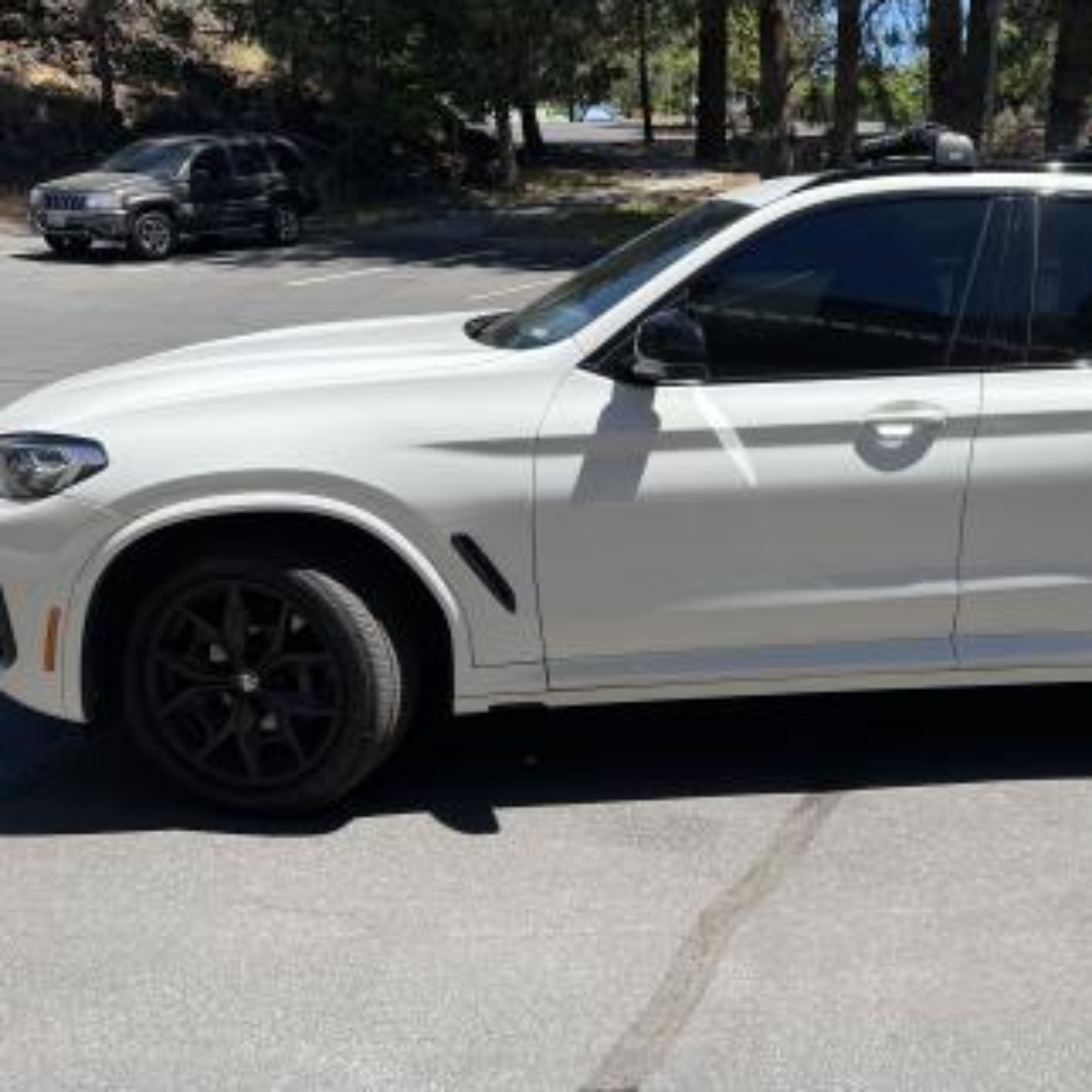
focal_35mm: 36
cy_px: 465
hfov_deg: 44.7
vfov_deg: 45.9
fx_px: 1285
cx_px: 800
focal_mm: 5.7
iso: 50
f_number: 1.5
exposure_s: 1/2762
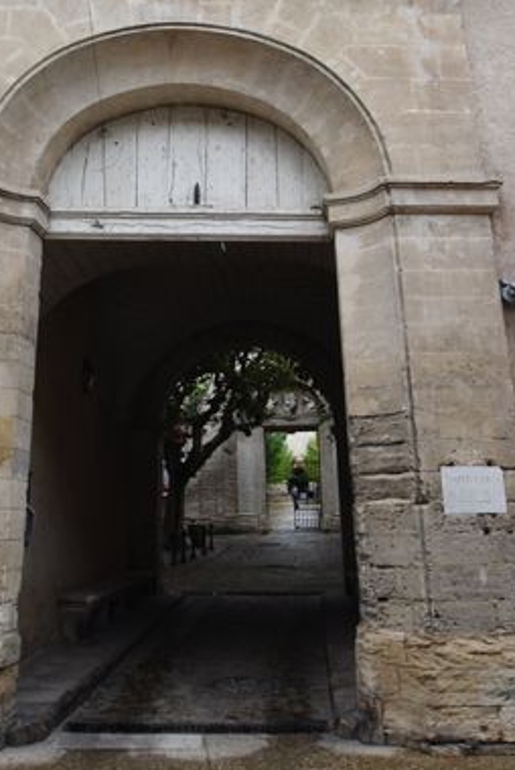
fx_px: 769
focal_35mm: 36
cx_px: 216
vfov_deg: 51.5
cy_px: 219
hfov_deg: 36.9
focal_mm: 13
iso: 400
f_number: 7.1
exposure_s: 1/200
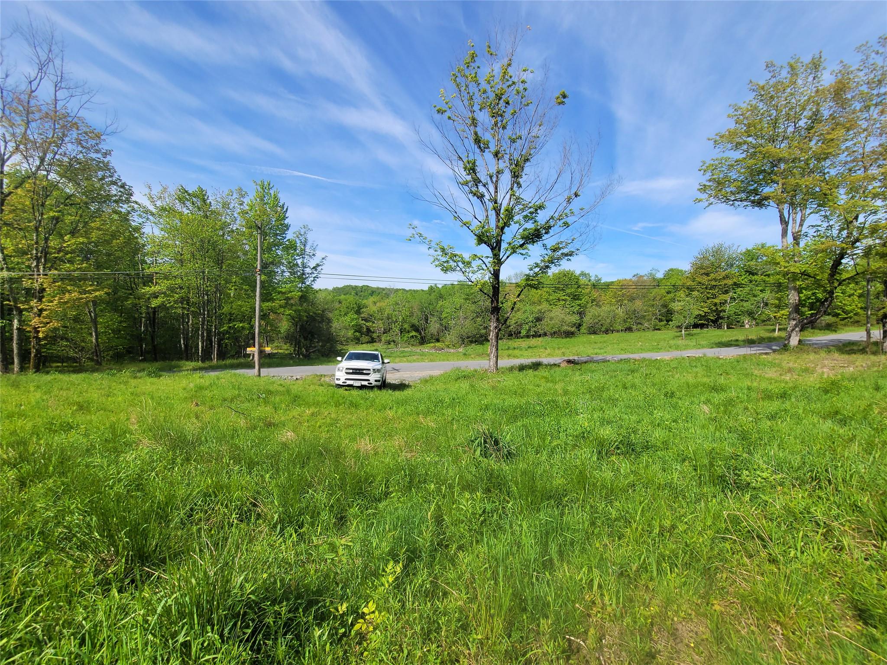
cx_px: 444
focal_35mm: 13
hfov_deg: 106.2
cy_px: 332
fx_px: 333
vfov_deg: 89.9
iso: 50
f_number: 2.2
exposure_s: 1/1376
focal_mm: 2.2
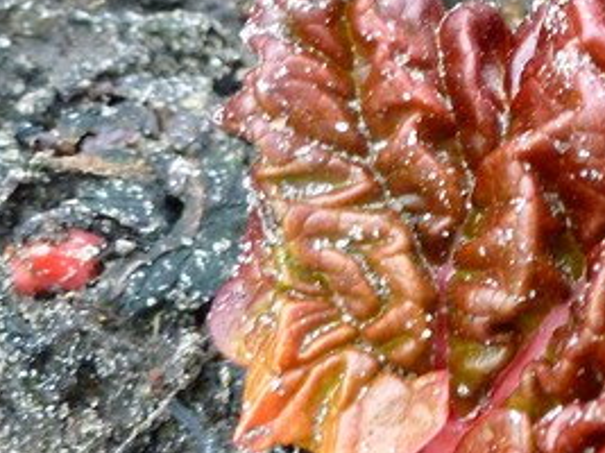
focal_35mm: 72
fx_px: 1258
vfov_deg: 20.4
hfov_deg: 25.9
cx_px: 578
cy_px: 226
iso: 320
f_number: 3.3
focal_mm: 4.3
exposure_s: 1/60
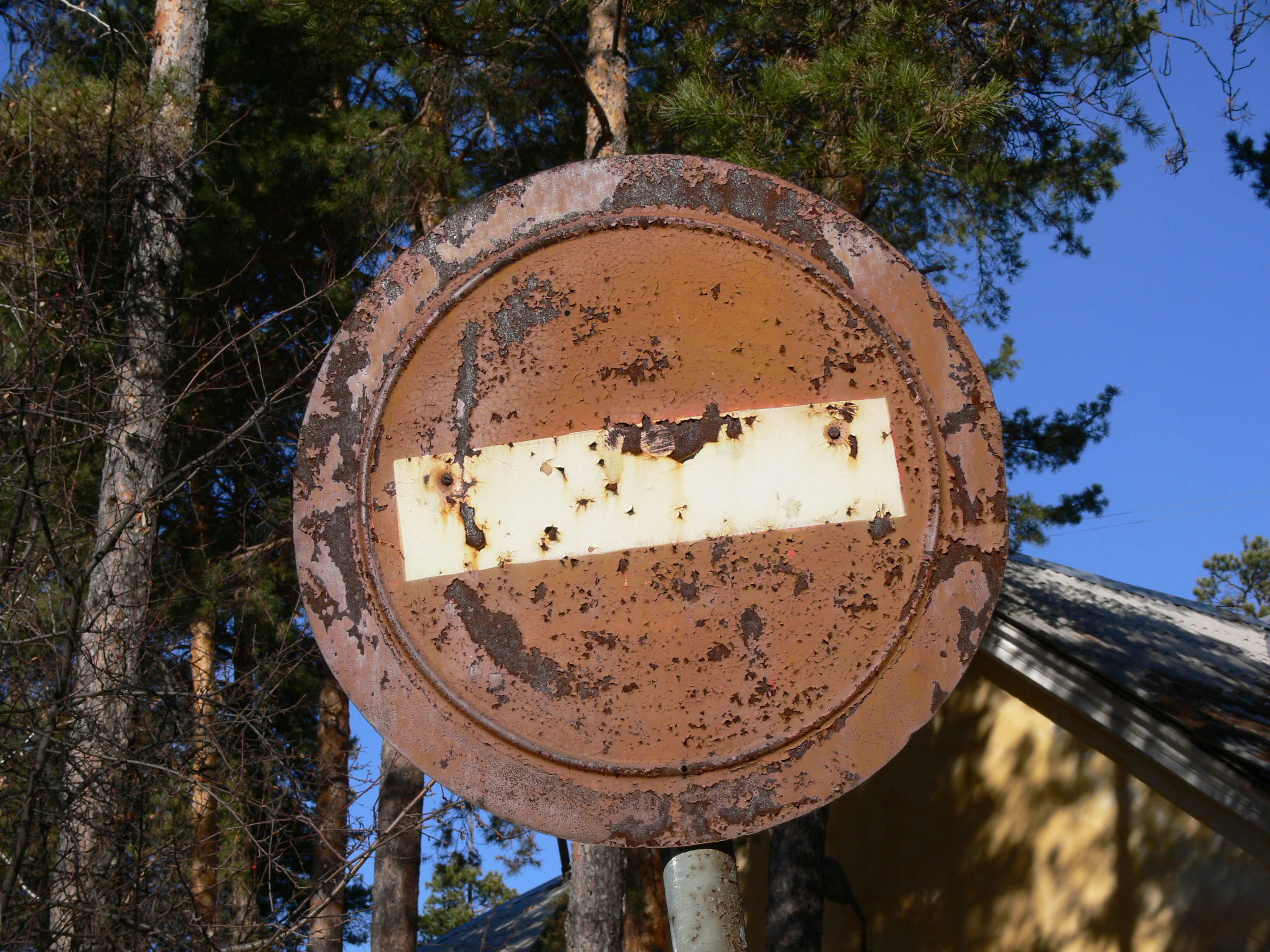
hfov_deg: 25.7
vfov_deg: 19.4
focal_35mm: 76
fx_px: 2788
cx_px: 635
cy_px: 476
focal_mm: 16.2
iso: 80
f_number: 5.6
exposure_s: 1/400
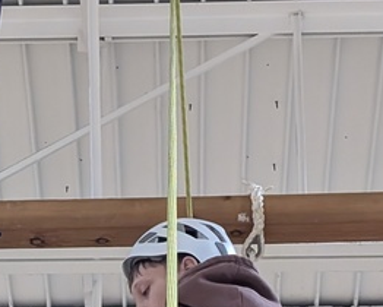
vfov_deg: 8.1
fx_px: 2121
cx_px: -67
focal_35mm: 187
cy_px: 491
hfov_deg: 10.2
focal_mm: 6.9
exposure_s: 1/154
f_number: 1.68
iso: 334
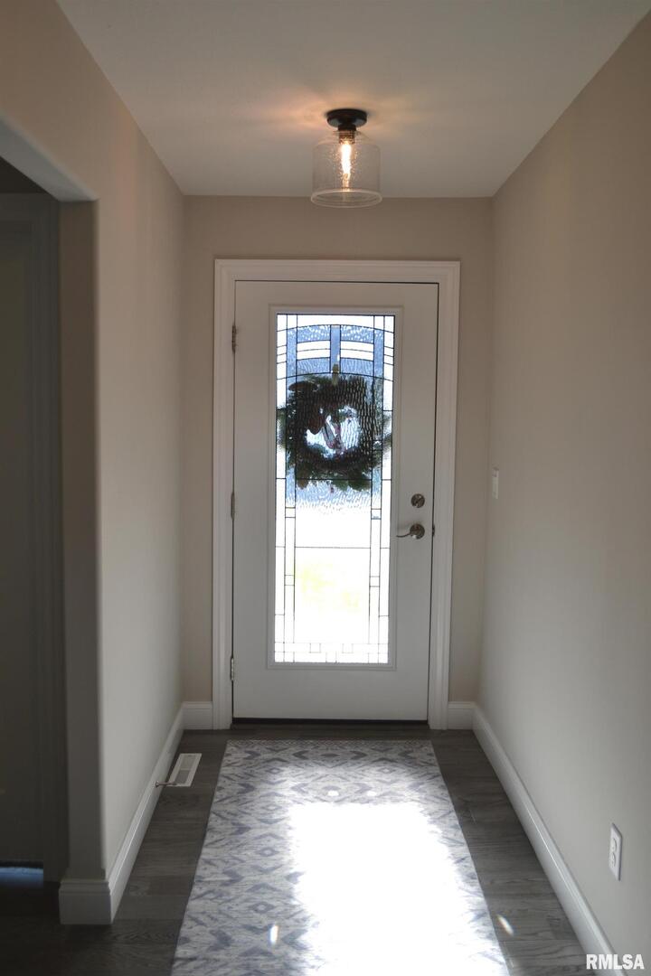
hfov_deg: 40.0
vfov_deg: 57.2
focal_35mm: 33
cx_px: 326
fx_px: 895
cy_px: 488
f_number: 4
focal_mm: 22
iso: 100
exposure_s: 1/100
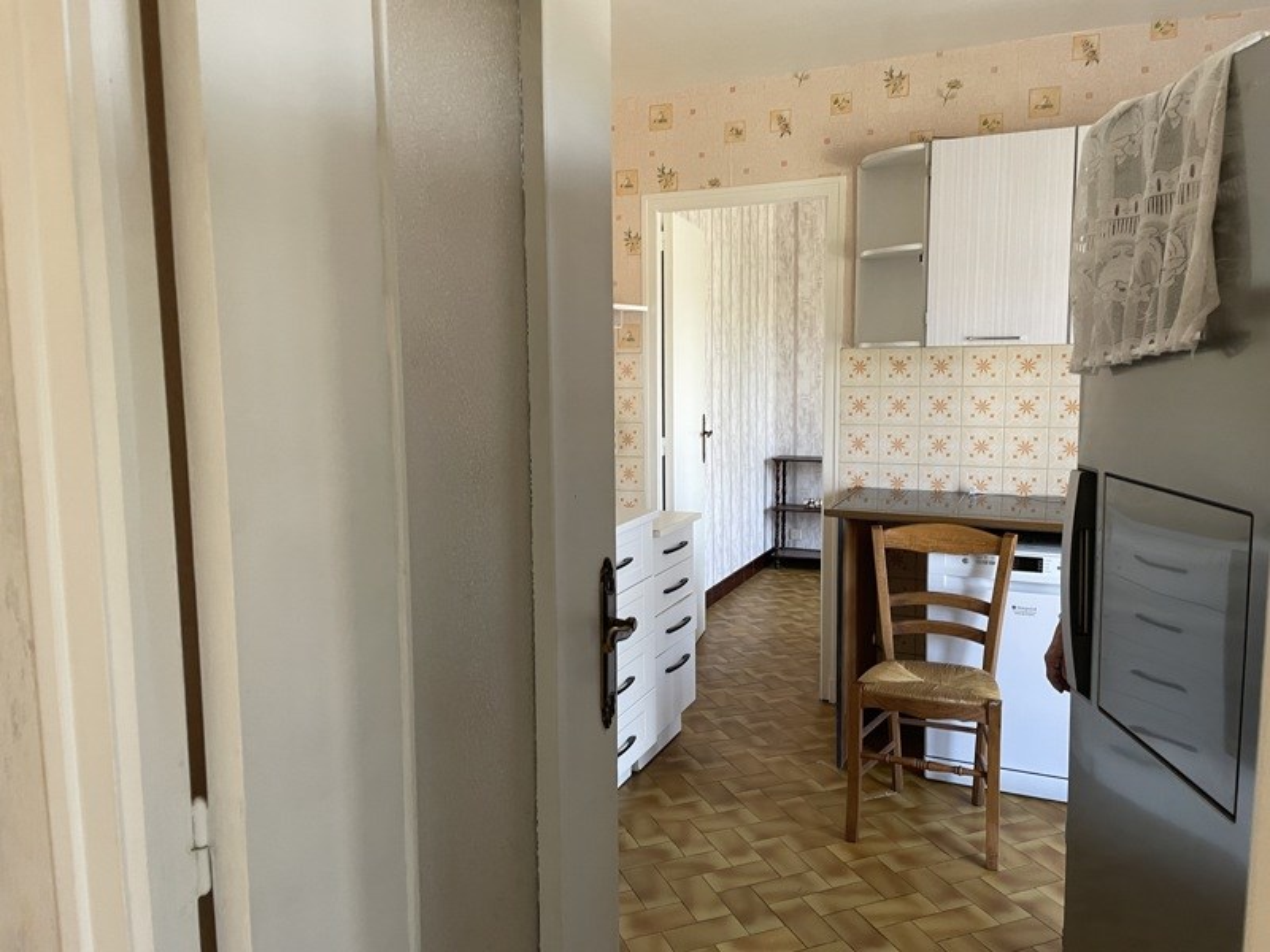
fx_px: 954
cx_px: 635
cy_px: 476
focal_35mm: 26
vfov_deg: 53.1
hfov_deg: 67.3
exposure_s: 1/72
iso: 125
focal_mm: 4.2
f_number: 1.6
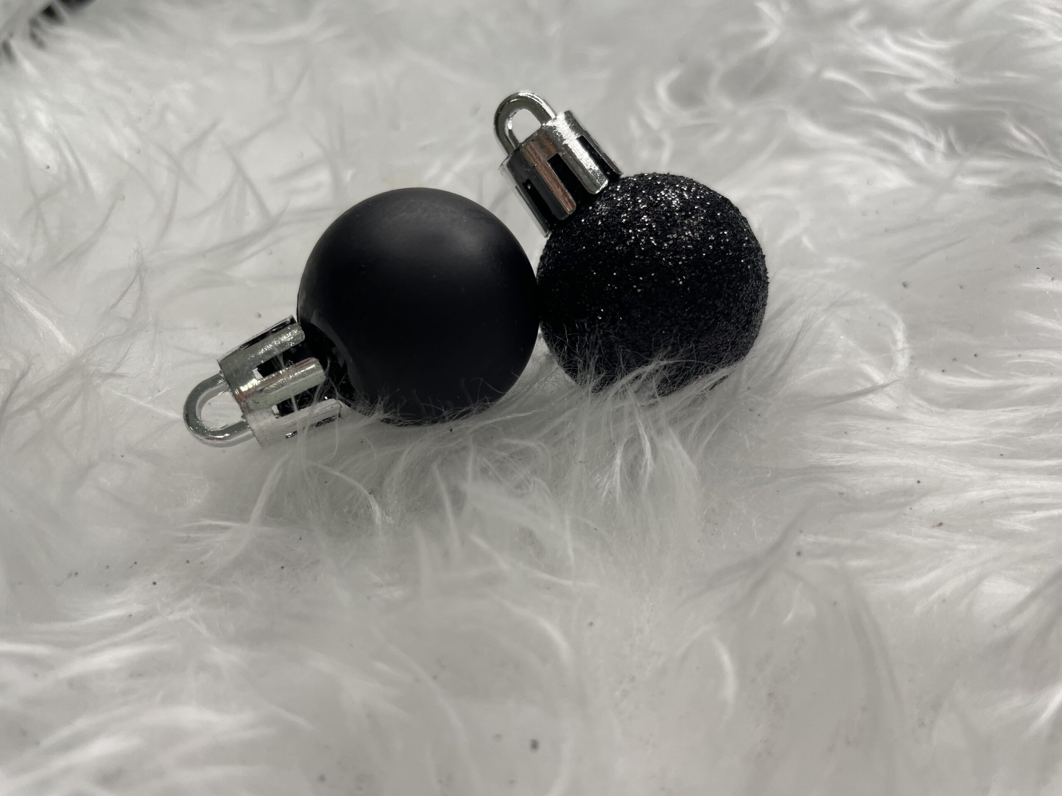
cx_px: 531
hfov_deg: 67.3
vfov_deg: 53.1
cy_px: 398
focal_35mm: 26
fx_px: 798
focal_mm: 4.2
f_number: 1.6
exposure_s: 1/101
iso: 32
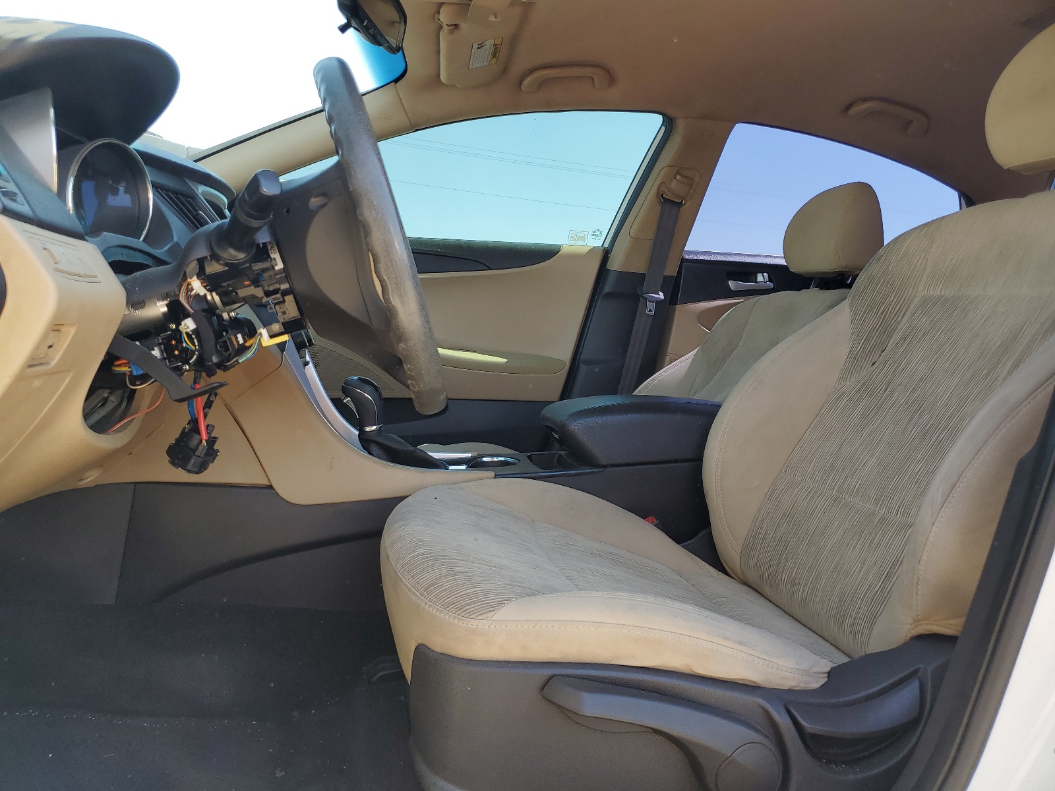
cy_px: 396
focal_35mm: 26
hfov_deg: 67.3
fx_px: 792
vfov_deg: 53.1
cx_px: 528
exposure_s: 1/385
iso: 50
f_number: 1.5
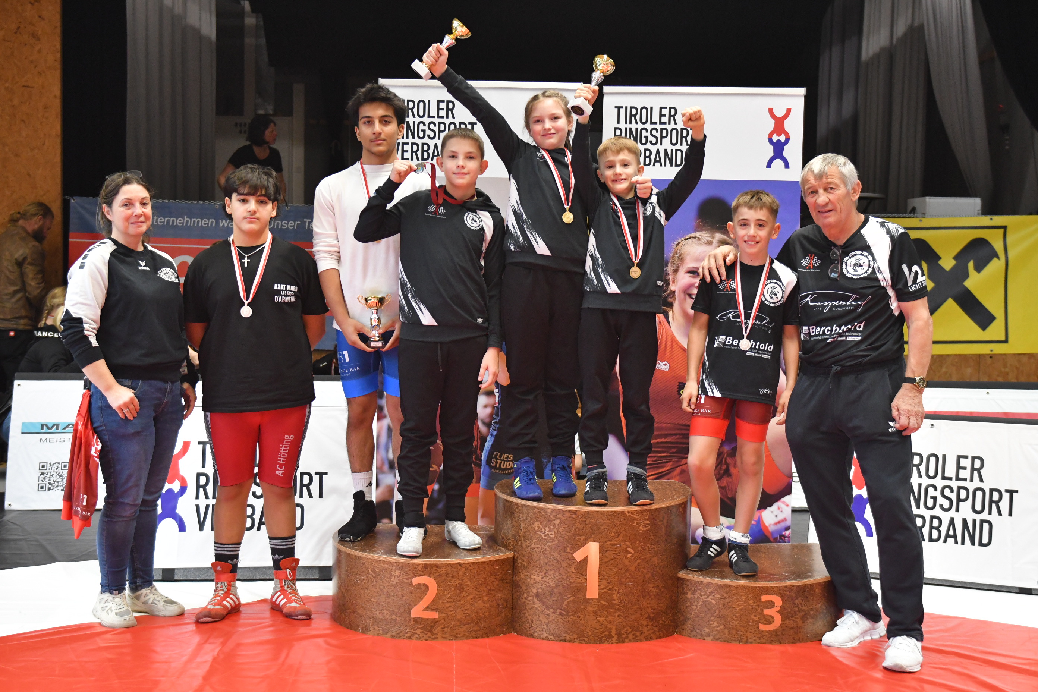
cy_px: 346
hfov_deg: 41.1
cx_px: 519
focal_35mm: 48
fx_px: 1384
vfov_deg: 28.1
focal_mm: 32
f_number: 2.8
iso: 2500
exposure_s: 1/500
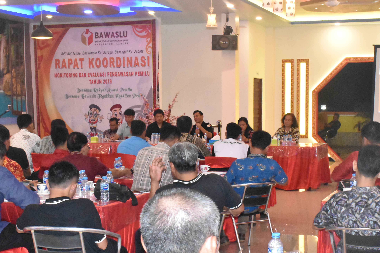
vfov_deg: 20.2
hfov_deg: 30.1
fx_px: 705
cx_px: 216
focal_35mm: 67
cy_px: 187
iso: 11400
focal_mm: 29
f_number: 13
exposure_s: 1/60
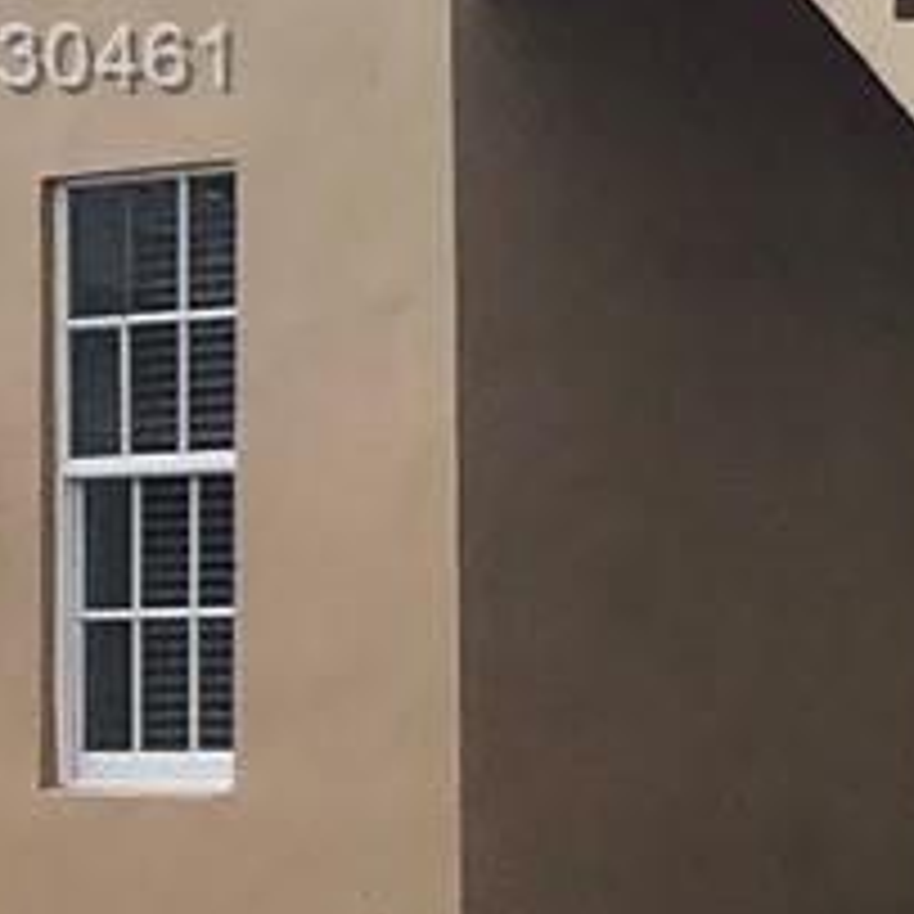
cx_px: 3129
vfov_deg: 8.9
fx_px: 5825
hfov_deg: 7.4
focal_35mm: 195
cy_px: 63
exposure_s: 1/1230
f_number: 1.8
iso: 20
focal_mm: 3.99
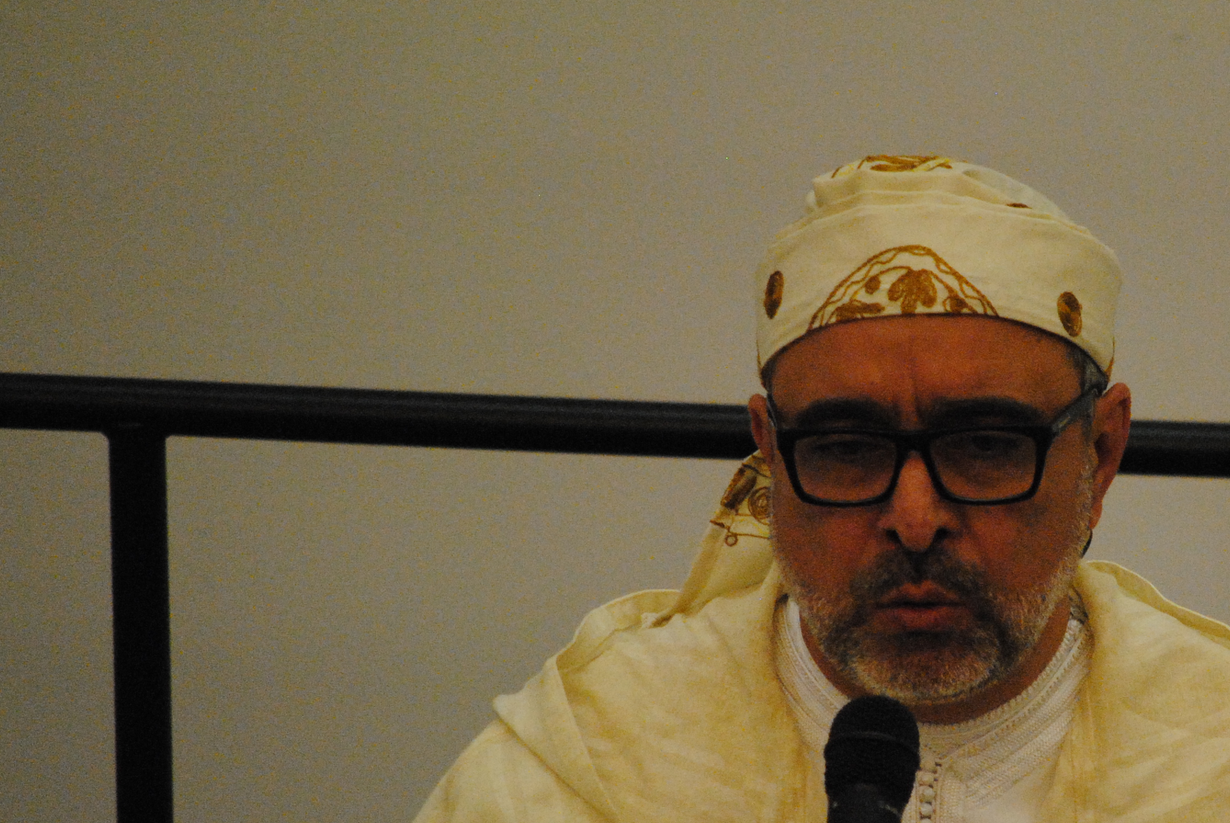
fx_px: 16828
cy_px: 549
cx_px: 984
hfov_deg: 4.2
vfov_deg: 2.8
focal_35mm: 492
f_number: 5.6
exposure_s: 1/60
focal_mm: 190
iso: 1600
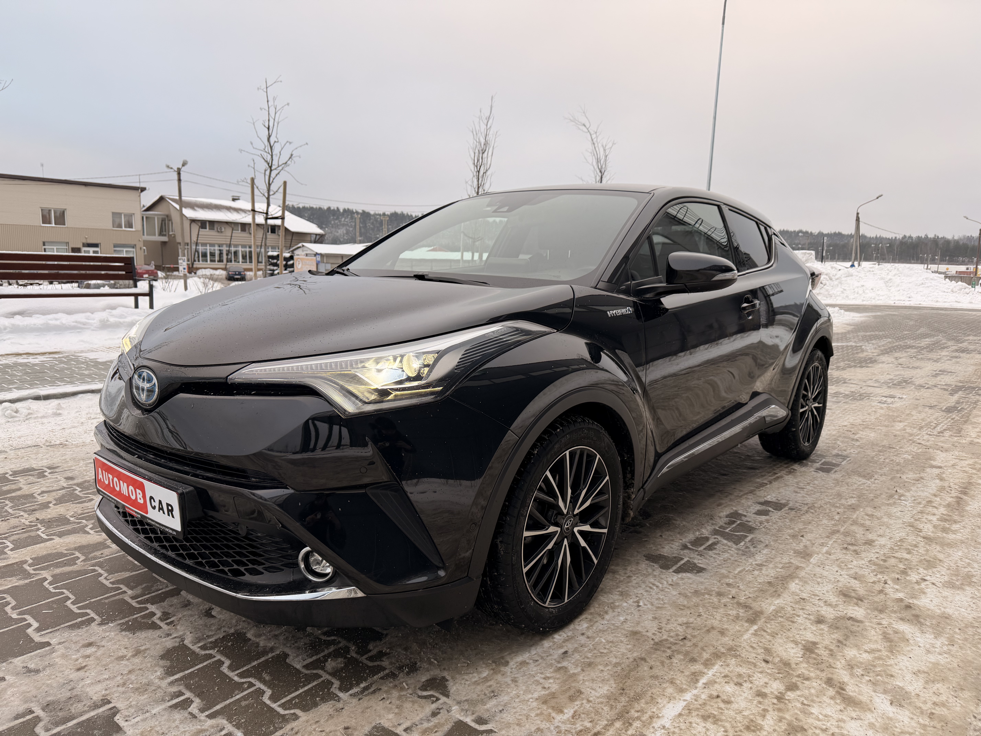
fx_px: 680
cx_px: 490
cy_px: 368
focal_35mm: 24
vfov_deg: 56.8
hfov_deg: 71.6
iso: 64
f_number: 1.78
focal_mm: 6.76
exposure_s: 1/212
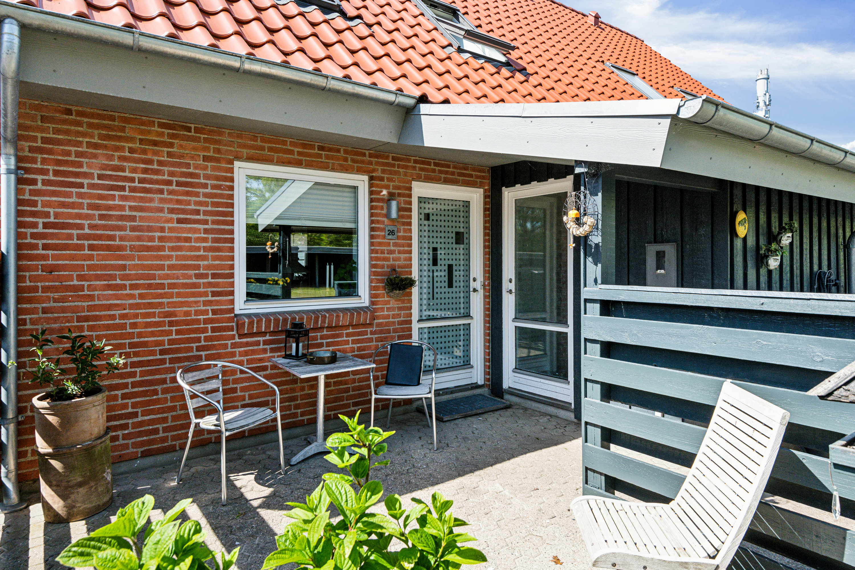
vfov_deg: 57.2
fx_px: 522
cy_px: 285
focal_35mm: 22
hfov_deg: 78.6
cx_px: 428
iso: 800
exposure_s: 1/500
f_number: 11
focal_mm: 22
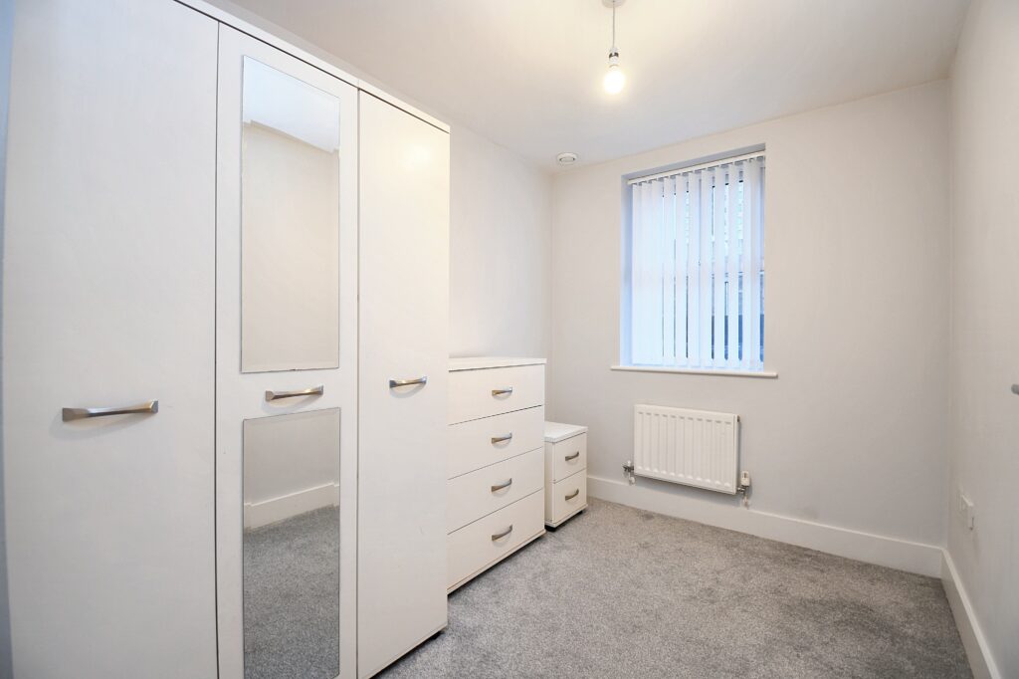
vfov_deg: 77.3
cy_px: 340
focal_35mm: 15
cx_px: 510
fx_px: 424
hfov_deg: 100.4
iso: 100
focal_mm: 10
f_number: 4.5
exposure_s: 1/4
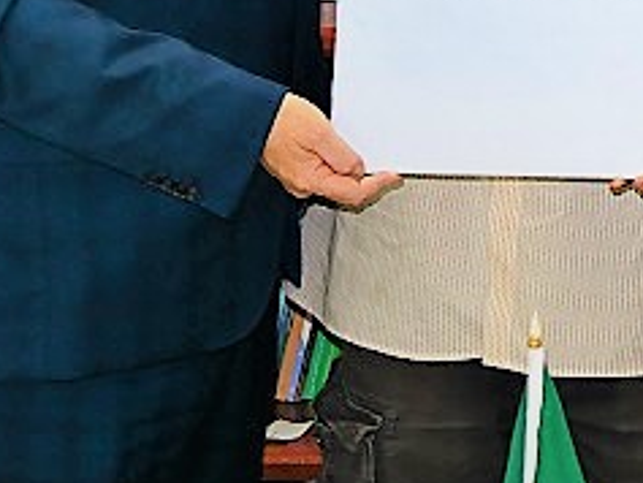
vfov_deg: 10.0
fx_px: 2695
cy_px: -163
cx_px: 1131
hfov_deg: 12.5
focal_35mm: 145
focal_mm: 23
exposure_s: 1/50
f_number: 5.6
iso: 400
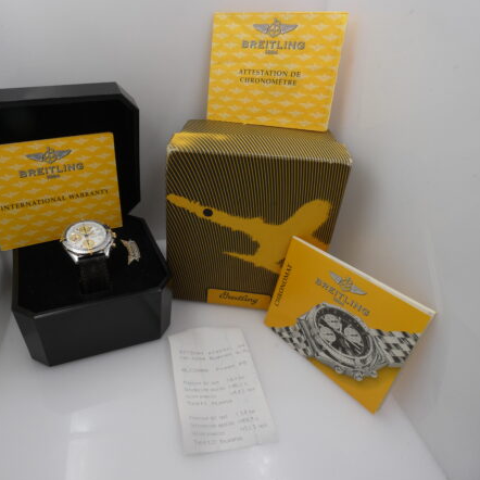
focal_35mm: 24
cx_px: 179
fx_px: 377
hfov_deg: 64.1
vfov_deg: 65.0
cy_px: 243
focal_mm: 3.6
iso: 80
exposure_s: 1/250
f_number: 2.8
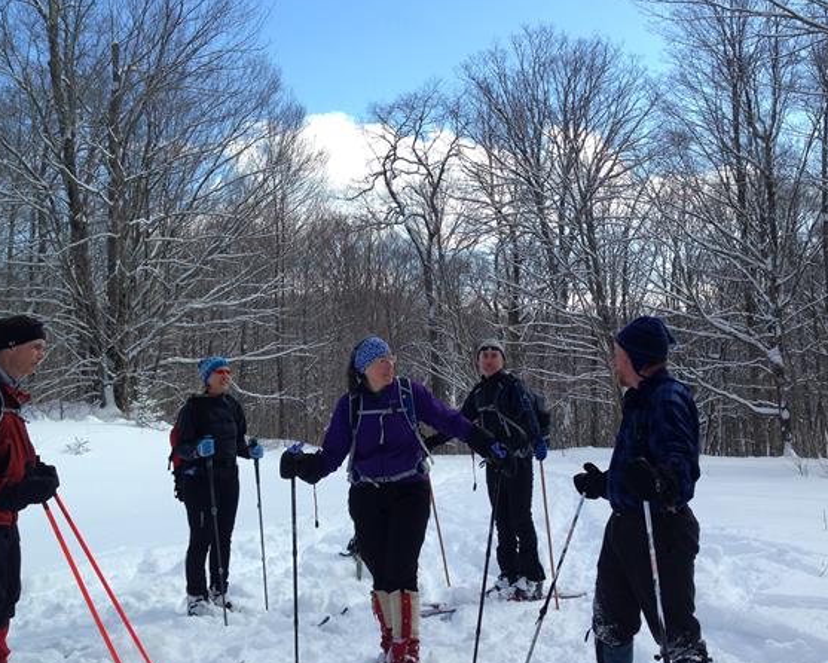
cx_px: 459
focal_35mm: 37
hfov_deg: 49.0
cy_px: 327
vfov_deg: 40.2
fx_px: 907
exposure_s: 1/1063
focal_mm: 4.12
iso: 50
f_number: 2.4
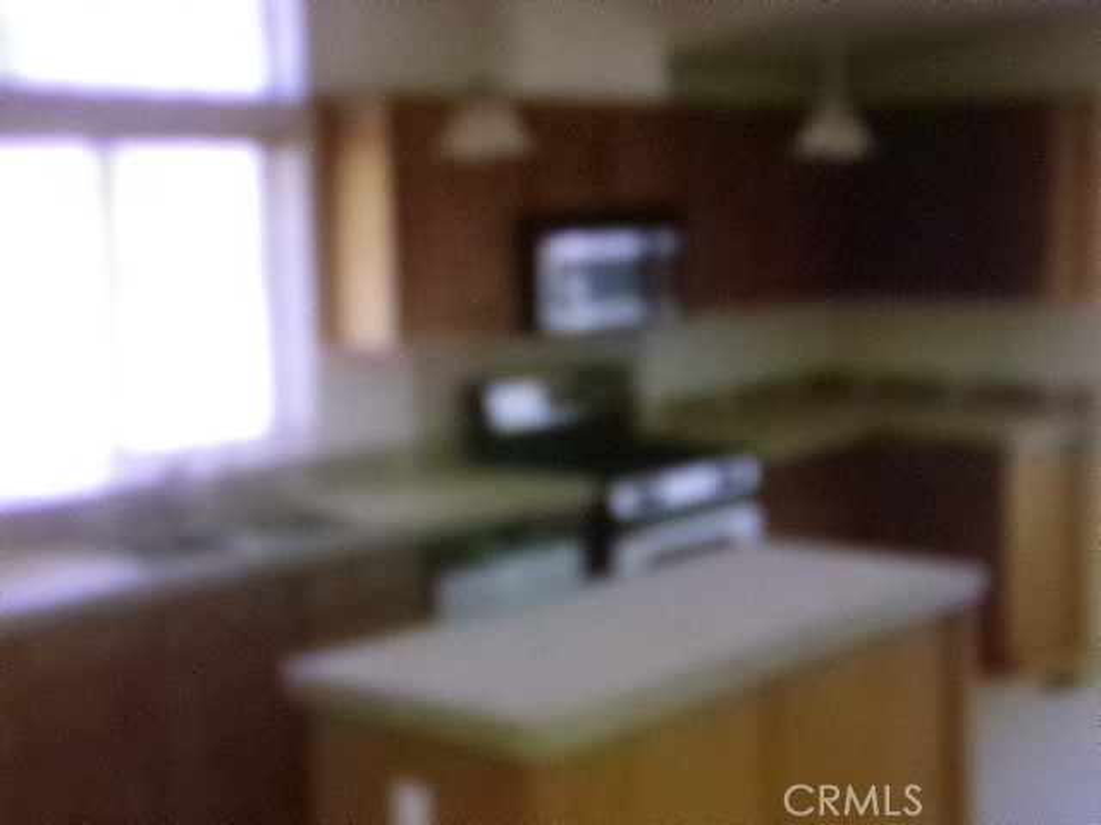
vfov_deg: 21.3
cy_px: 412
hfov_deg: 28.2
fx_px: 2195
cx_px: 550
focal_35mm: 69
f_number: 4.7
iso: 637
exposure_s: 1/20
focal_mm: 12.3
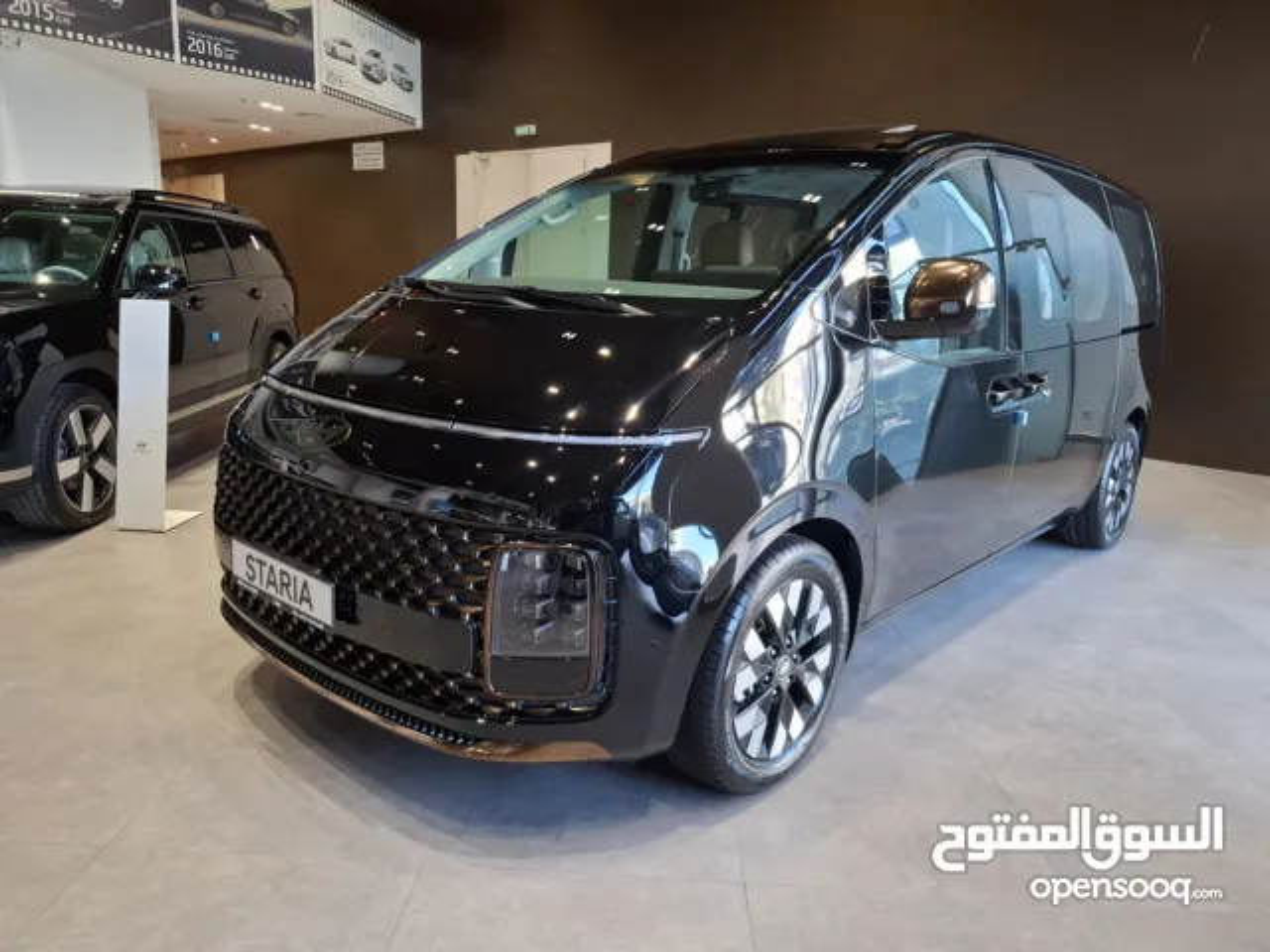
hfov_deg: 73.9
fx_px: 844
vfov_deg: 58.9
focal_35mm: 23
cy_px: 476
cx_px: 635
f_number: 1.8
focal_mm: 5.54
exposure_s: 1/100
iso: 250
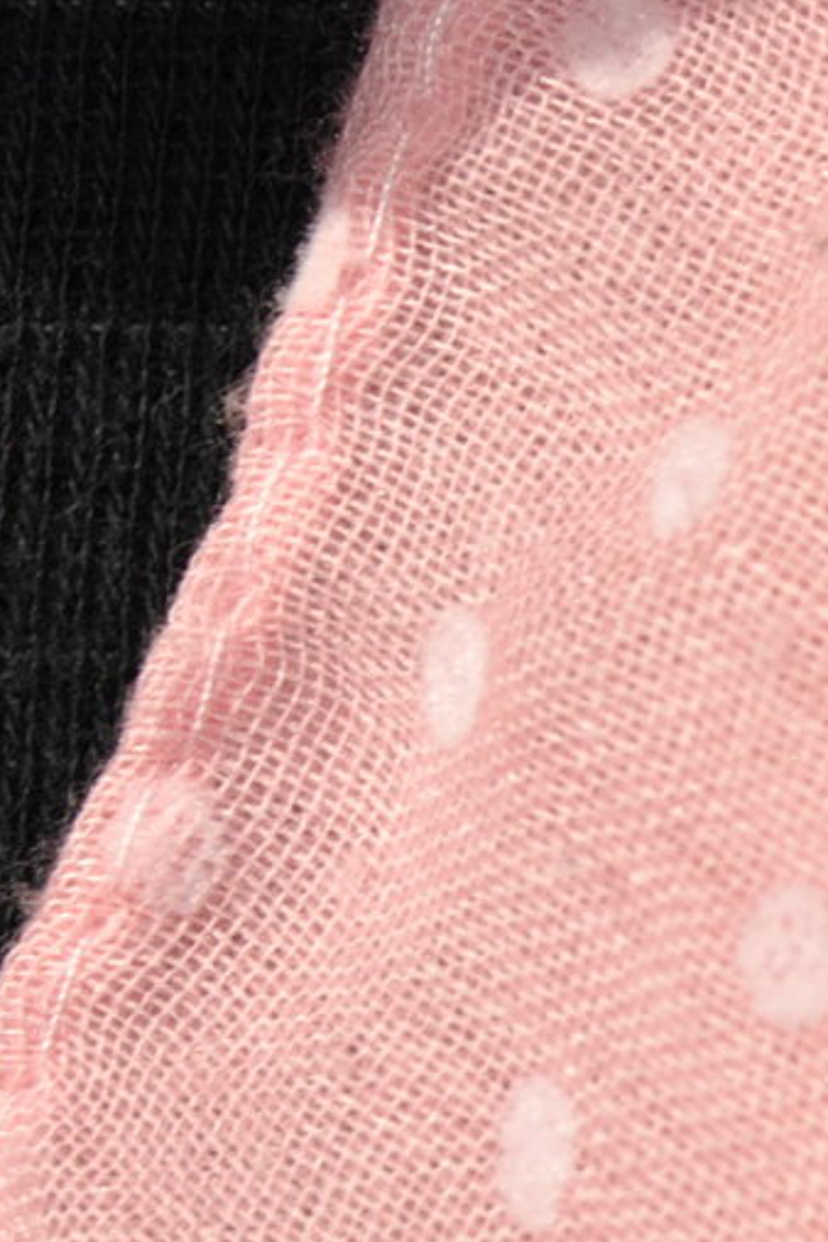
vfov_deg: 8.4
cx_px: 1807
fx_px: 8399
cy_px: 1083
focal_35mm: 243
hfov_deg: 5.5
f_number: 13
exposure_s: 1/200
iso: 100
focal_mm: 55
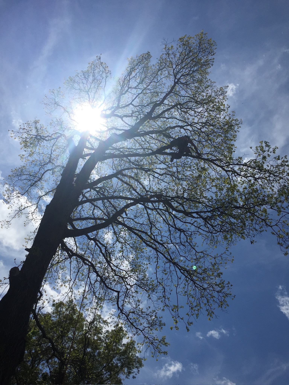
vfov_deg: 61.7
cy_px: 192
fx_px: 323
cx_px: 144
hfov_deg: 48.2
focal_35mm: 29
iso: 32
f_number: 2.2
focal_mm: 4.15
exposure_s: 1/9901
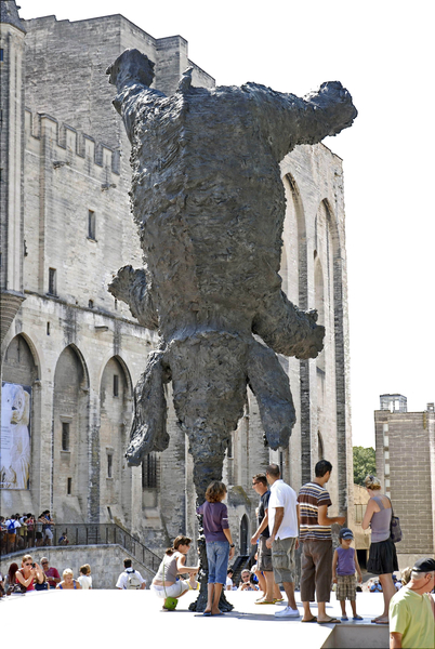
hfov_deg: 18.2
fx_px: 1355
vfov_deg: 27.0
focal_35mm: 75
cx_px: 218
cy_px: 324
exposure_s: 1/90
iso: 100
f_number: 4.5
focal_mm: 50
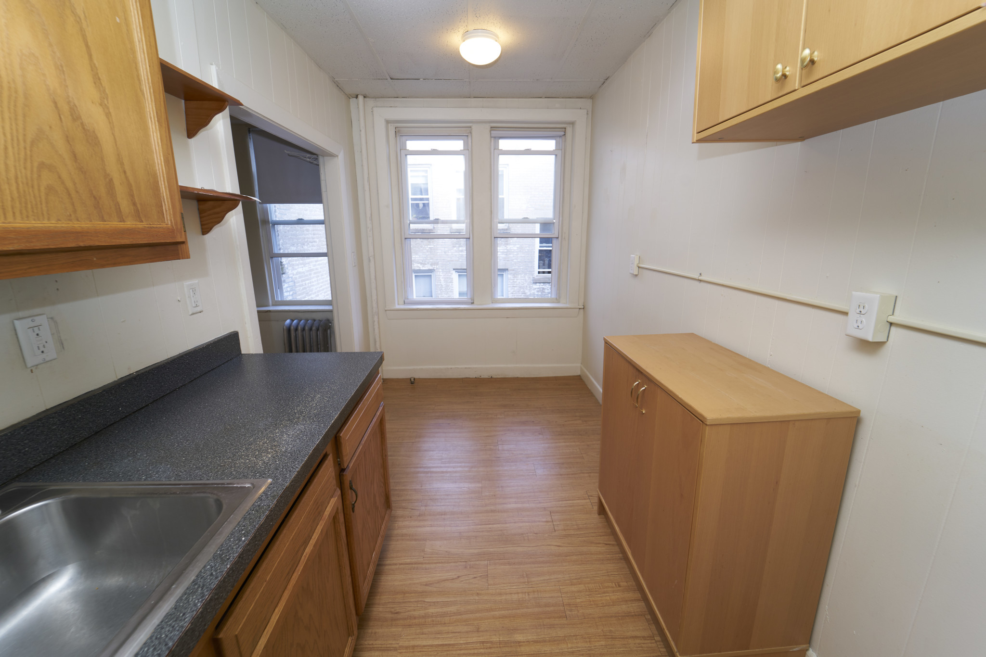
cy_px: 328
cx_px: 493
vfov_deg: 81.2
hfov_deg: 104.2
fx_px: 383
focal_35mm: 14
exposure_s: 1/25
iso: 250
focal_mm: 14
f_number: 7.1
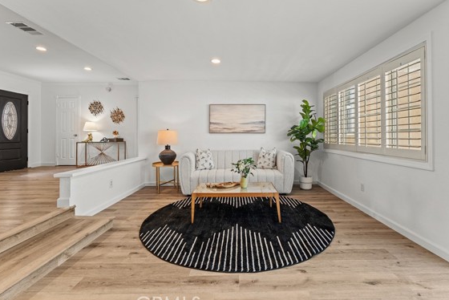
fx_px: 200
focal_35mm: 16
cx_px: 235
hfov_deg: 96.6
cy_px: 144
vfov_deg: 73.8
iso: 200
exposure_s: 1/5
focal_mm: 14
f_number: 6.3
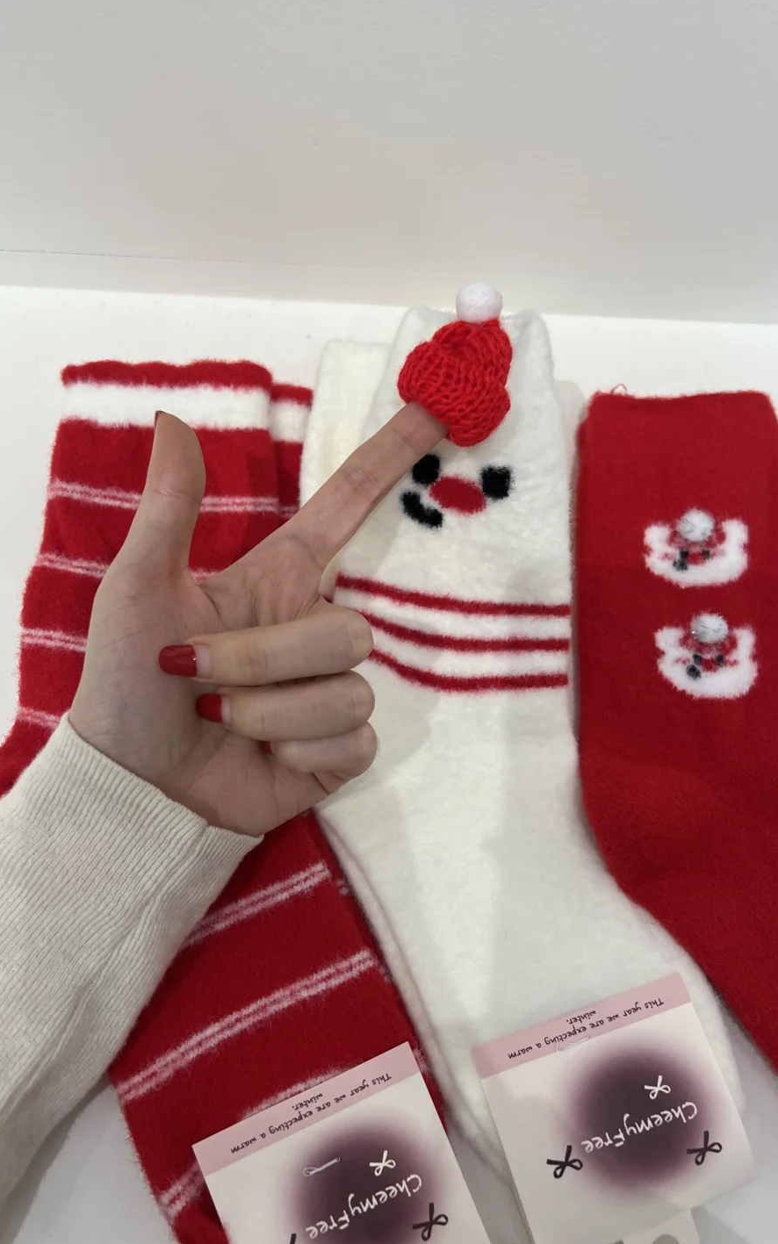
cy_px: 615
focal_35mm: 28
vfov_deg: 66.5
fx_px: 950
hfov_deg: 44.6
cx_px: 388
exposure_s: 1/100
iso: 64
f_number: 1.5
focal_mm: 5.7
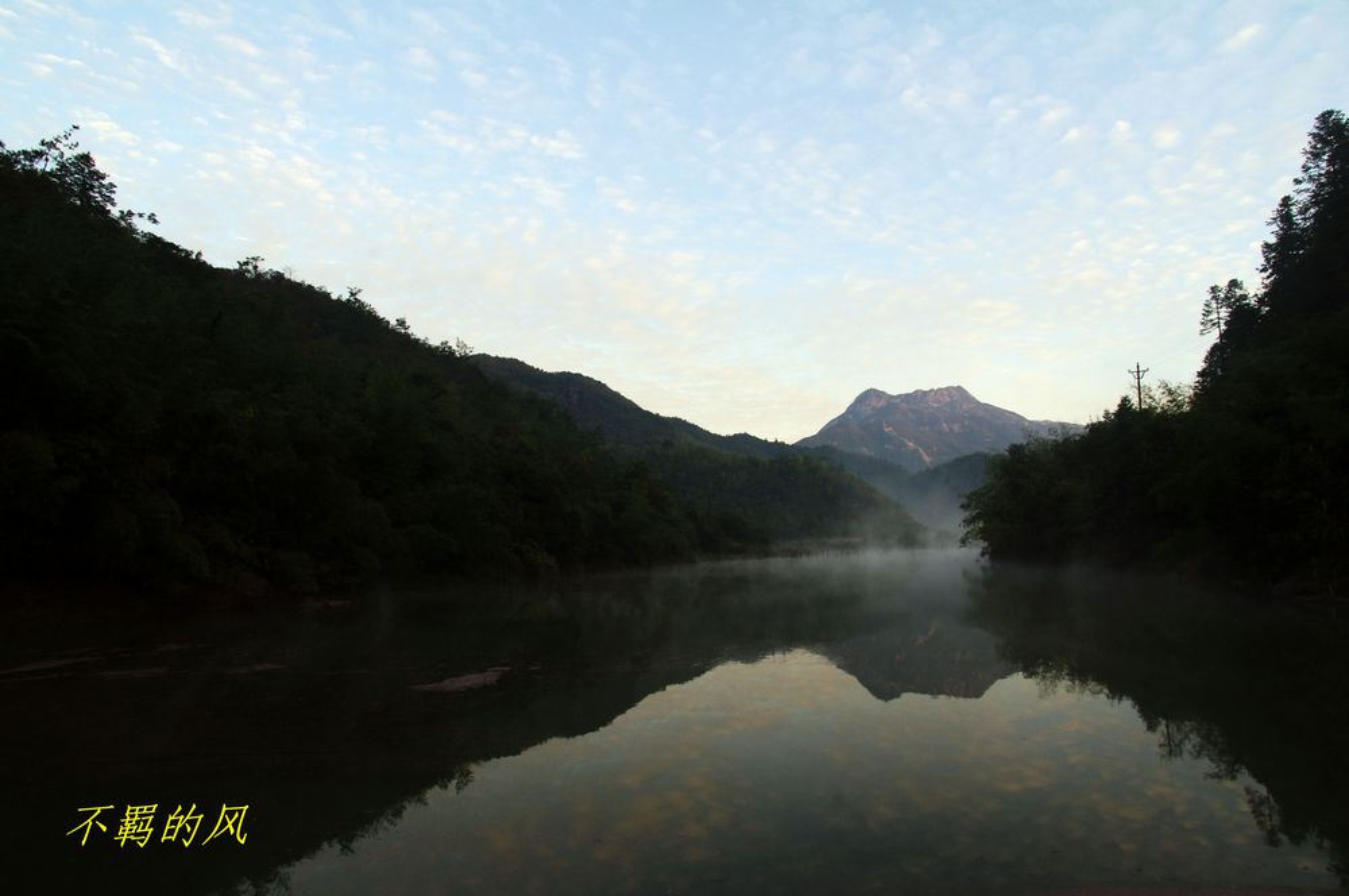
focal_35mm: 21
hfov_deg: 81.3
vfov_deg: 59.4
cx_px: 674
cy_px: 448
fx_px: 786
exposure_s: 1/40
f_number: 8
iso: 320
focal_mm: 14
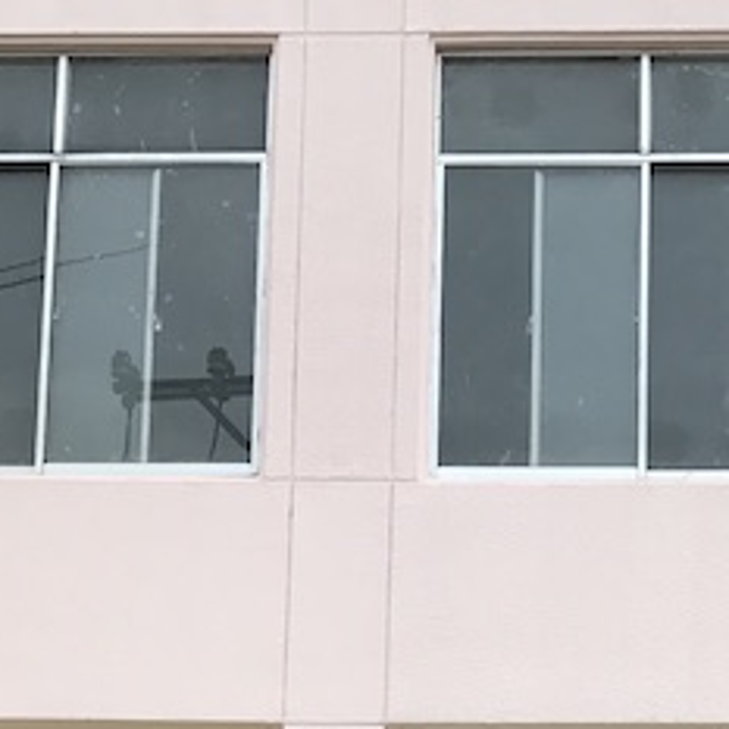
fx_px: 2597
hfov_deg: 15.8
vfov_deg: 15.2
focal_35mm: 109
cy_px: 951
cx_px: 629
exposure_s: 1/1773
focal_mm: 3.99
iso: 20
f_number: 1.8
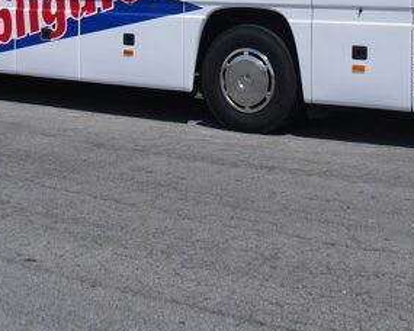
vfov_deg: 16.9
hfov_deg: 21.7
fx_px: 1078
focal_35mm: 88
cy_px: -36
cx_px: 220
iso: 64
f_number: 7.8
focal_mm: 6.3
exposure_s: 1/250
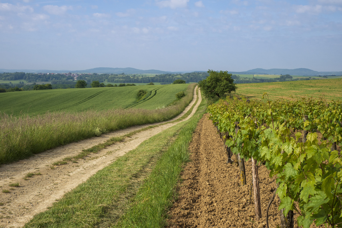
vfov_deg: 28.1
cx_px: 171
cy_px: 114
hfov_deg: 41.1
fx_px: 456
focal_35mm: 48
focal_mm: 48
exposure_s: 1/800
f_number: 16
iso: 800
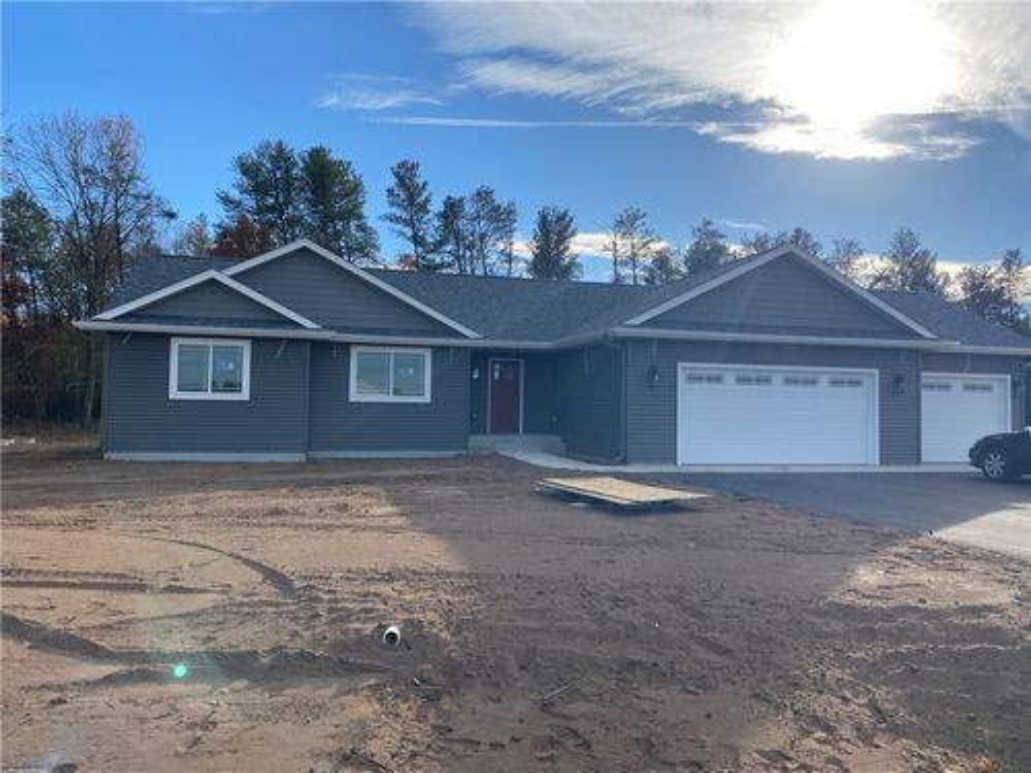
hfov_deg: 67.3
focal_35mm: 26
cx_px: 516
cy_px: 386
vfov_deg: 53.1
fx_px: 774
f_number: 1.8
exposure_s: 1/2688
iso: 32
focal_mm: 4.25
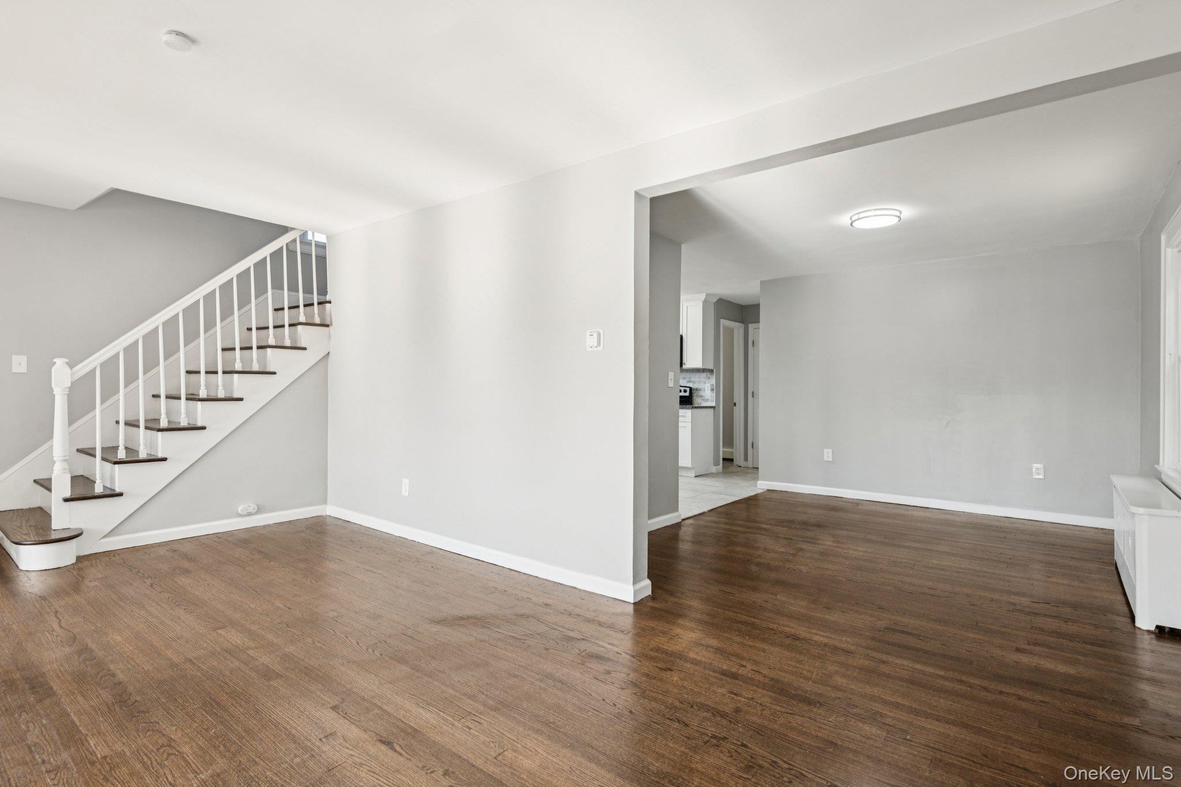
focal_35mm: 17
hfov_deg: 93.3
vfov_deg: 70.4
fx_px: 558
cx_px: 590
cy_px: 394
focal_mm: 17
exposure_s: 1/15
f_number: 8
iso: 125
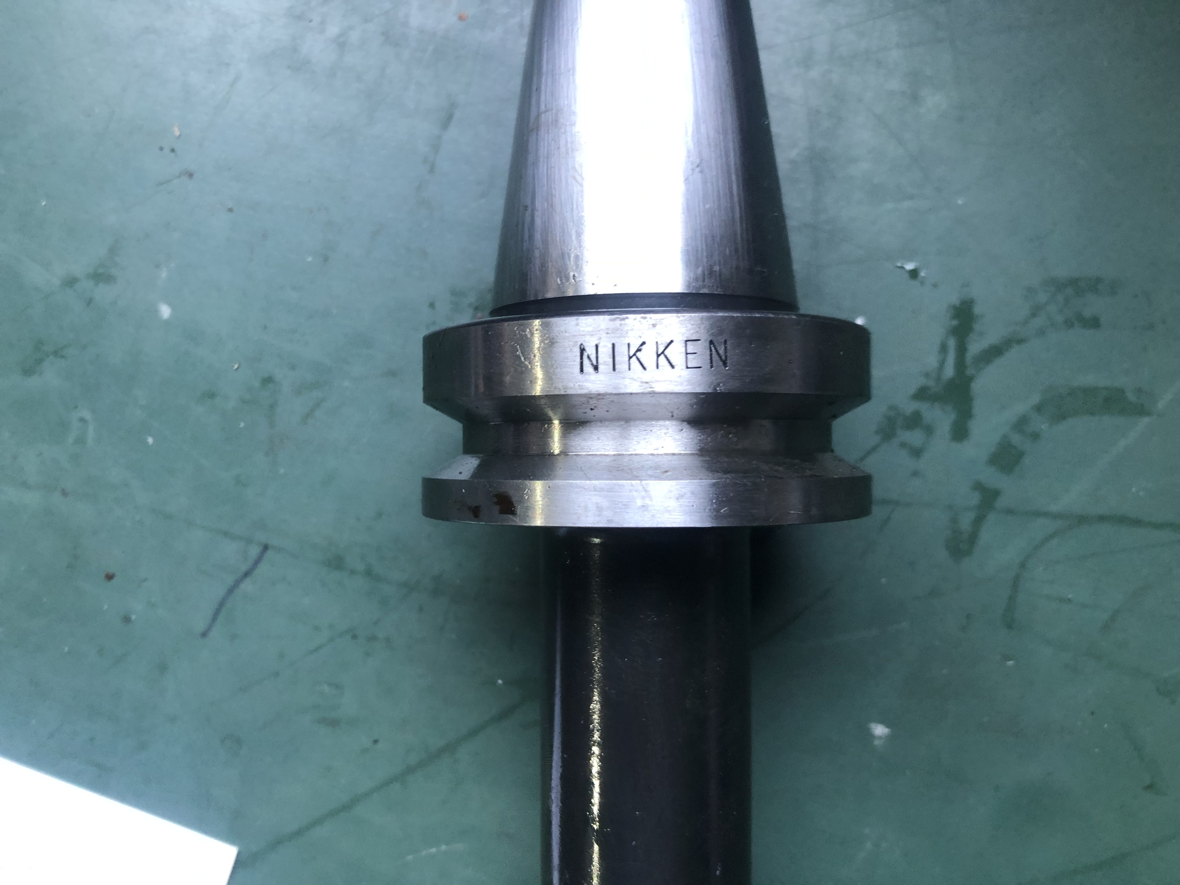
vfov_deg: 49.7
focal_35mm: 28
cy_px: 442
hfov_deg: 63.4
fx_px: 954
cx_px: 590
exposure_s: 1/15
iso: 50
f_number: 1.8
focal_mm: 3.99
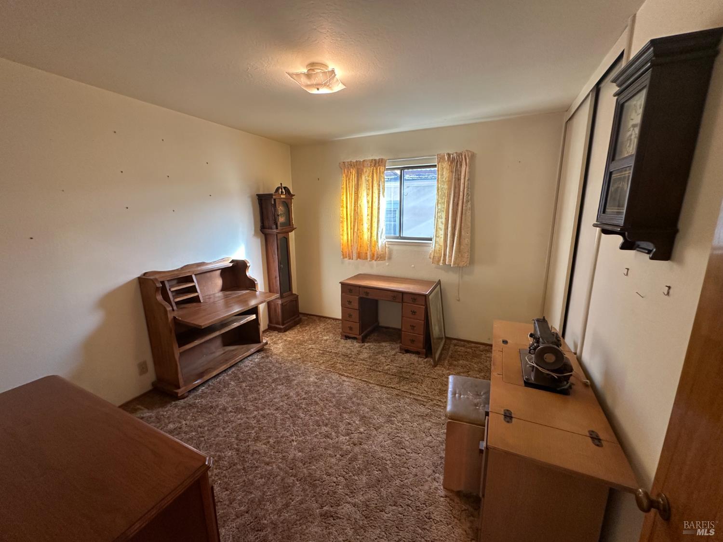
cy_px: 271
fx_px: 292
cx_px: 362
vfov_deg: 85.7
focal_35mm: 14
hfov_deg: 102.1
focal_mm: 2.22
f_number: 2.2
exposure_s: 1/60
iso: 160
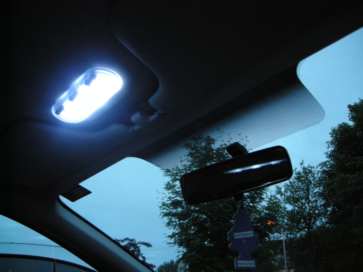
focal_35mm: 36
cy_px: 136
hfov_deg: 51.4
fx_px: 378
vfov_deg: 39.7
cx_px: 182
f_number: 2.7
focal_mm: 7.5
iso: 400
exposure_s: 1/11.7
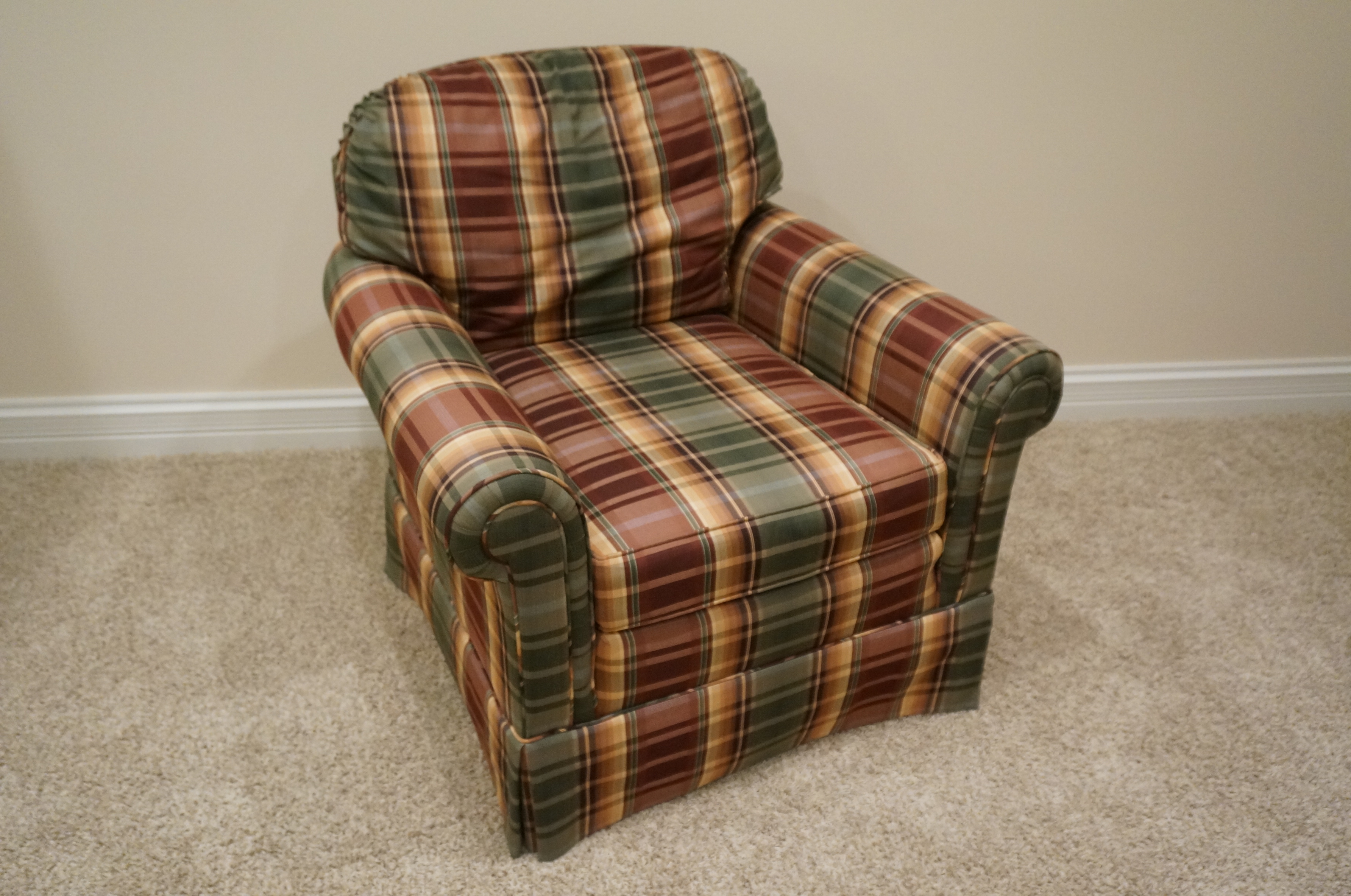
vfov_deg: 41.6
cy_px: 448
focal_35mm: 32
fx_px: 1180
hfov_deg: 59.6
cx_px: 676
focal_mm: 21
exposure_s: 1/60
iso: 2500
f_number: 4
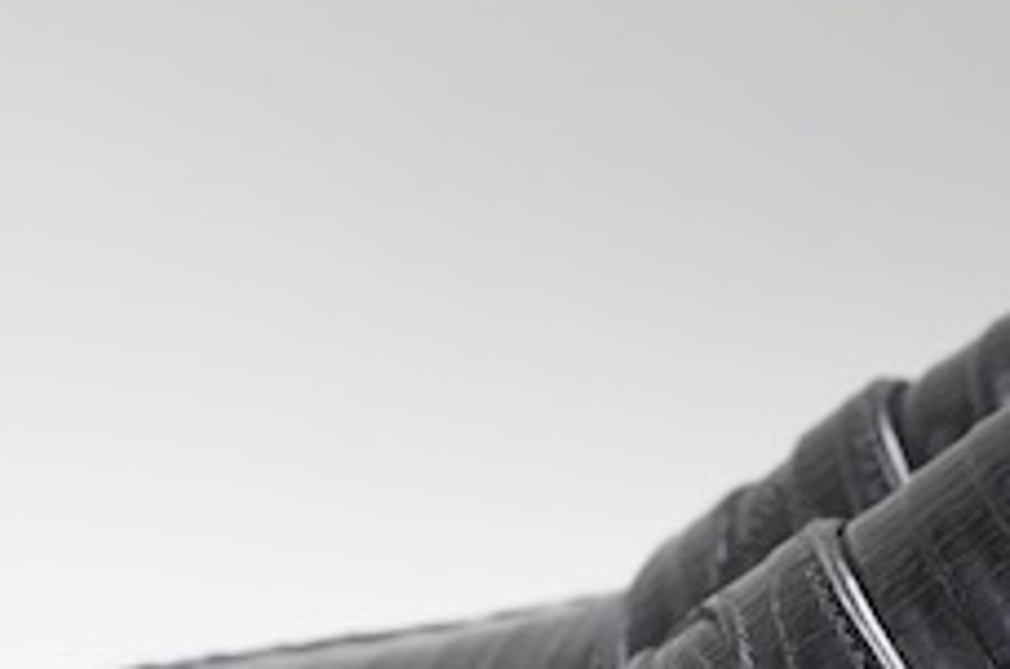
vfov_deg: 10.8
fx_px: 3444
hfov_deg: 16.3
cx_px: 1014
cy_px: 864
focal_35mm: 123
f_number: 11
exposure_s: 1/100
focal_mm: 35
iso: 640
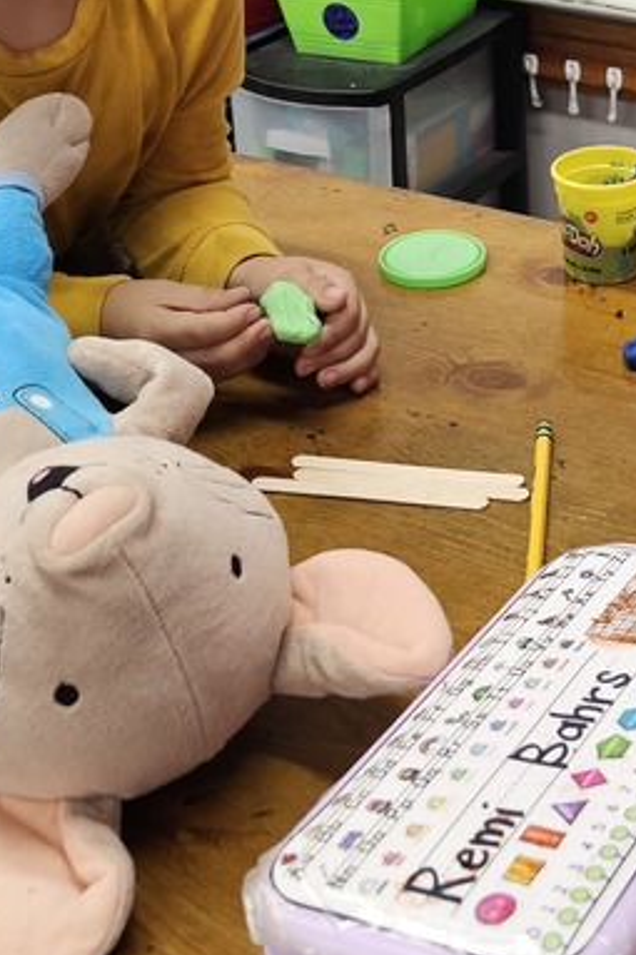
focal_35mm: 64
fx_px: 1697
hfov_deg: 20.5
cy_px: -52
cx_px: 646
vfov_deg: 28.9
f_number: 1.7
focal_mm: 6.3
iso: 250
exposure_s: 1/120
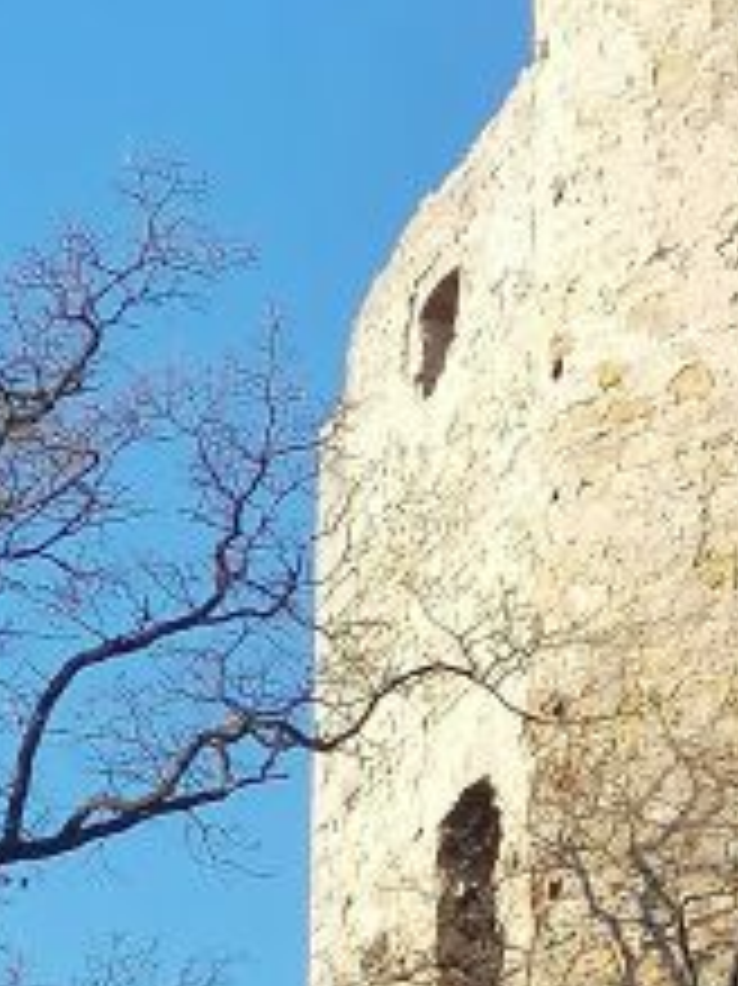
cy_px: 1054
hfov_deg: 8.6
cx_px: 1048
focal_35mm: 169
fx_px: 4809
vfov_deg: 11.5
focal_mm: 4.75
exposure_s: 1/763
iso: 50
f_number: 1.8
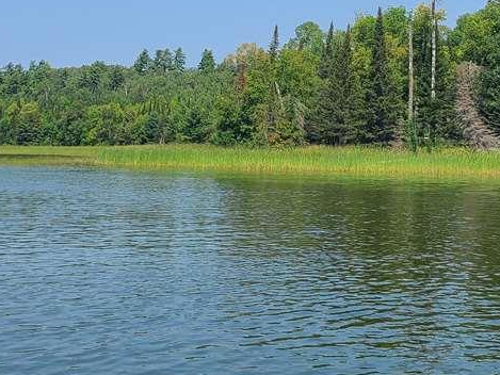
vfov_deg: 19.9
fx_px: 1026
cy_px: -26
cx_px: 473
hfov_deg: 26.3
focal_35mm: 71
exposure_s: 1/2265
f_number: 1.8
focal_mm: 5.4
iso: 40
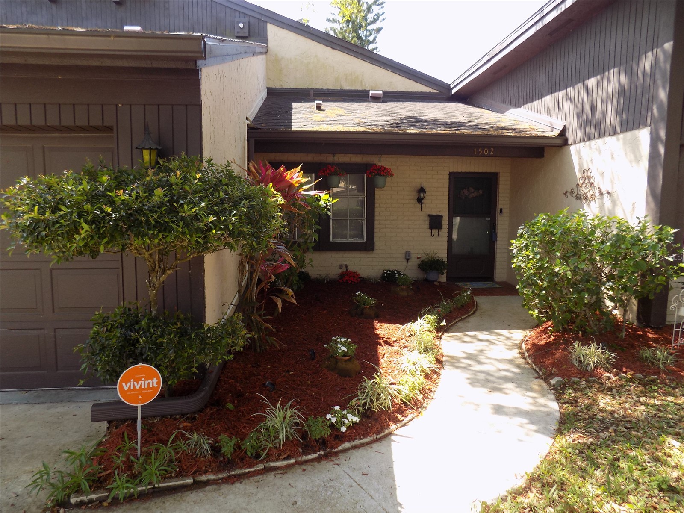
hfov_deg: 73.9
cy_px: 256
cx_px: 342
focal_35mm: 23
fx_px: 454
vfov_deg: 58.9
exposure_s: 1/125
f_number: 3.1
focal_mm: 4
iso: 80
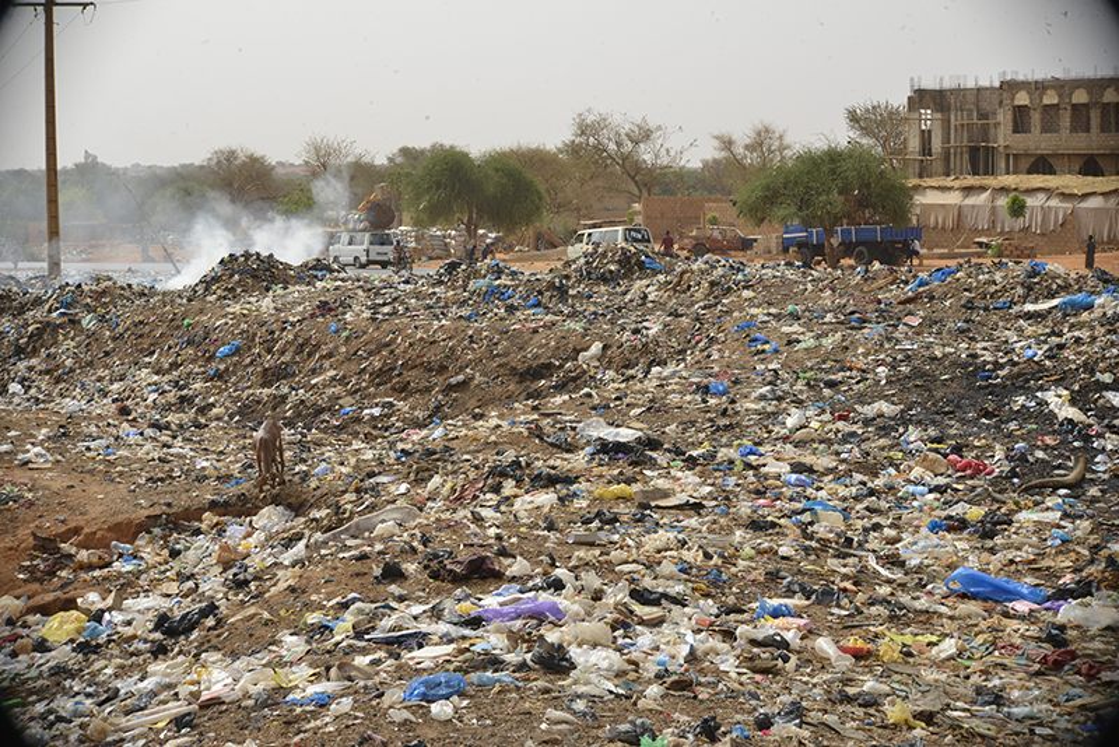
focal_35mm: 55
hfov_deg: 36.2
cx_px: 560
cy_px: 374
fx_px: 1710
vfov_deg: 24.6
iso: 500
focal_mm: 55
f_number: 19
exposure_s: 1/250
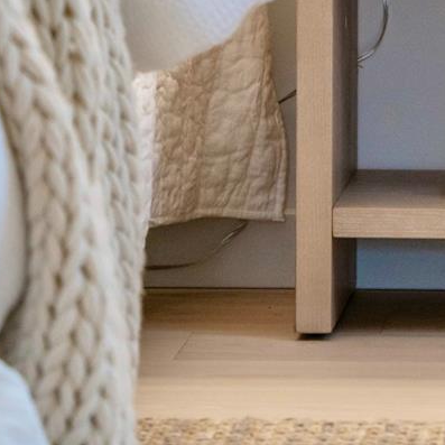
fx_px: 4291
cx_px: 389
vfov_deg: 5.9
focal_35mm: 295
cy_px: -293
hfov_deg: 5.9
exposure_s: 1/60
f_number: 4.5
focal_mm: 92
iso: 640
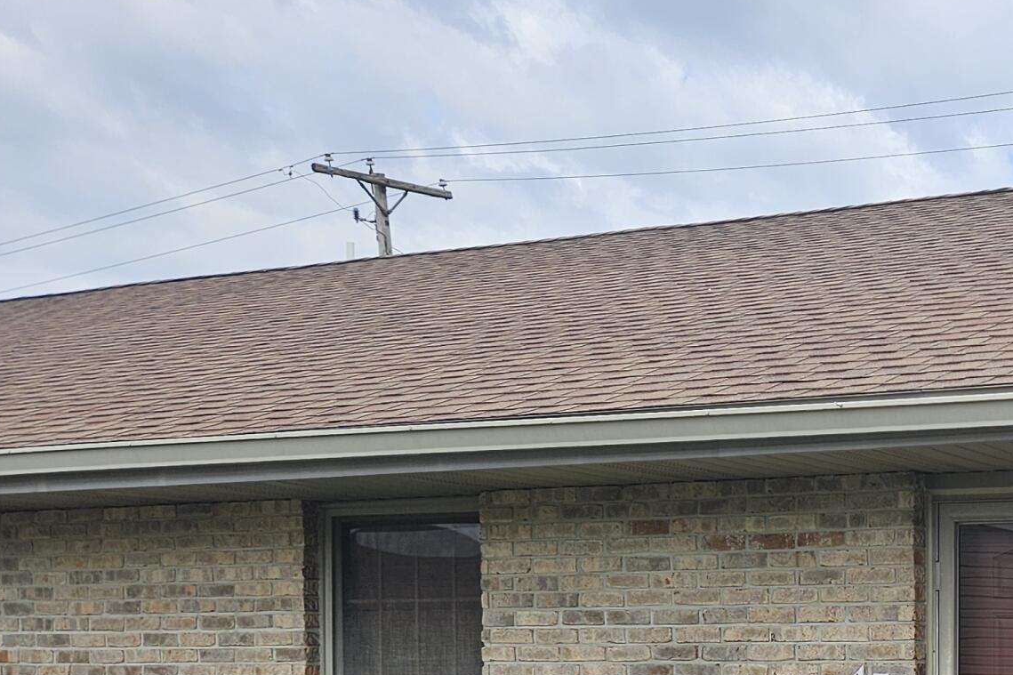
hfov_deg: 28.4
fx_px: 1772
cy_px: 775
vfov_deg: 20.4
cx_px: 1169
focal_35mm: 63
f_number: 1.8
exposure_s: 1/1593
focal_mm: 5.4
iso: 25
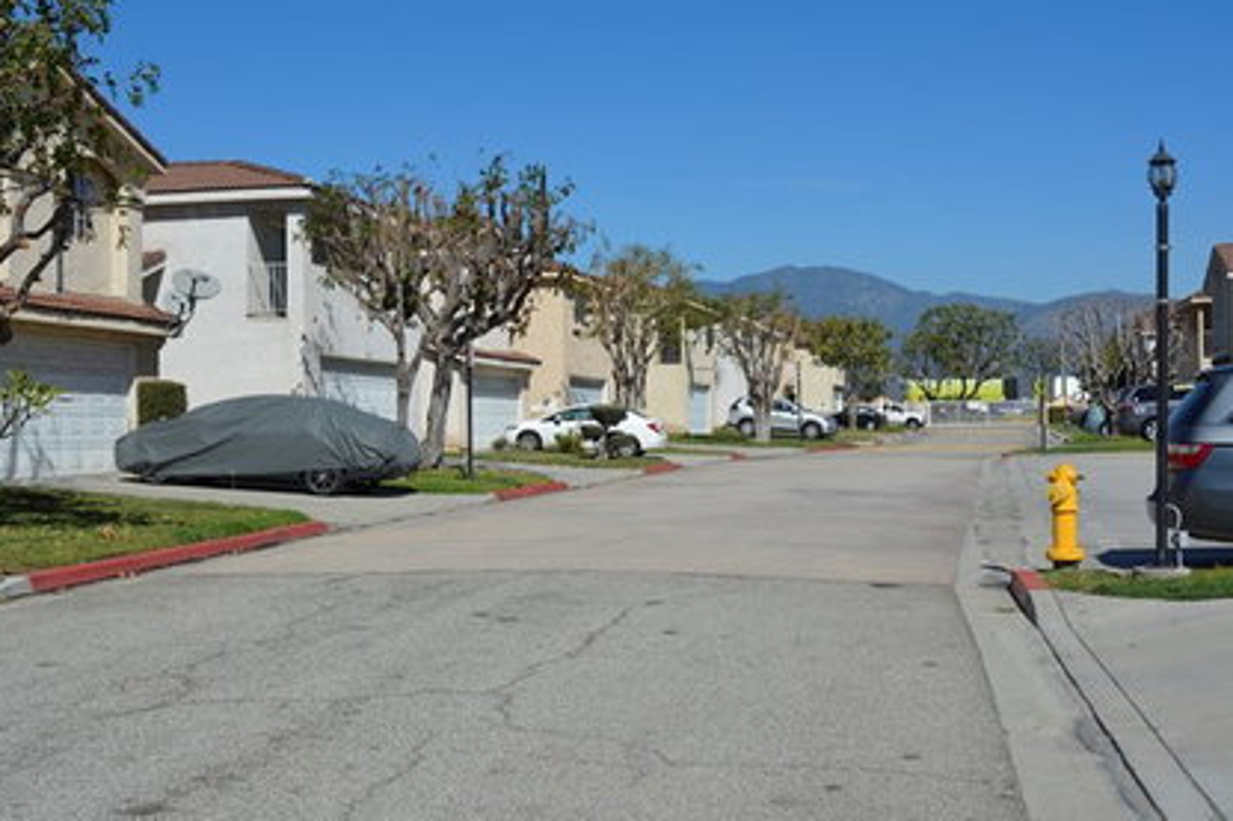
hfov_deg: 43.6
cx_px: 646
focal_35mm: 45
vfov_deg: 29.8
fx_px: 1541
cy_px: 394
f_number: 10
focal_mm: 26
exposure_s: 1/400
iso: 100
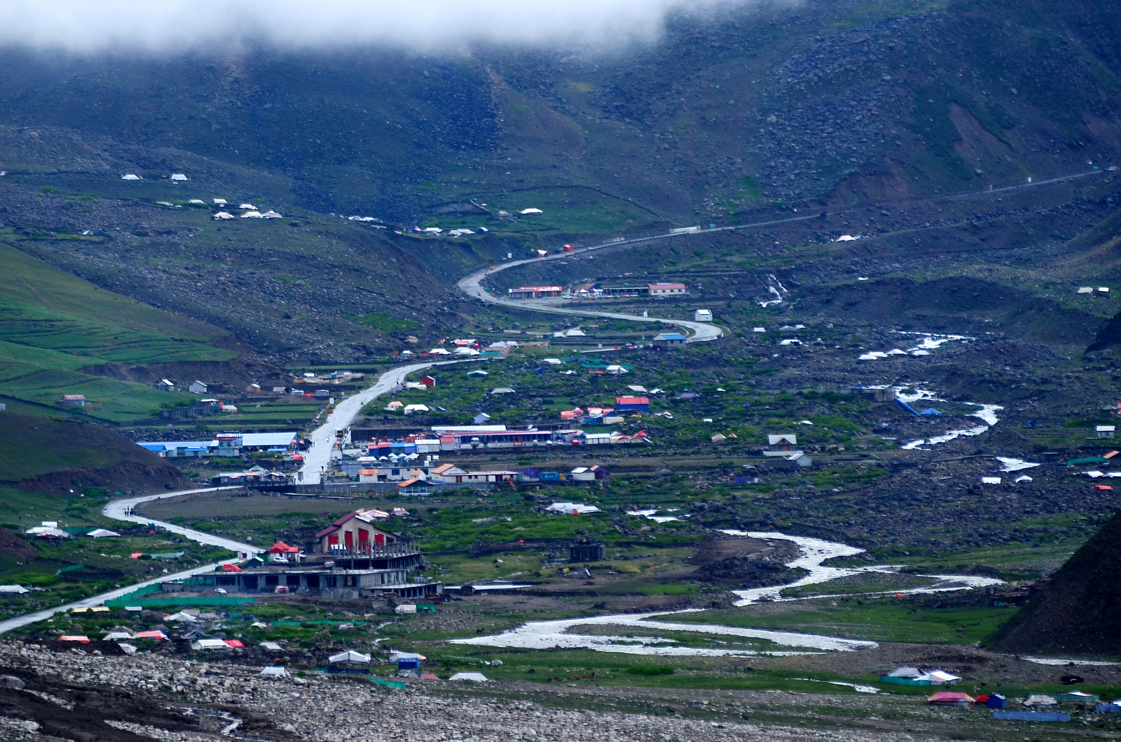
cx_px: 560
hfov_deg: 6.9
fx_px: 9322
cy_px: 371
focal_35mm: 300
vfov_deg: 4.6
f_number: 4
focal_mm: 200
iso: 200
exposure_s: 1/800
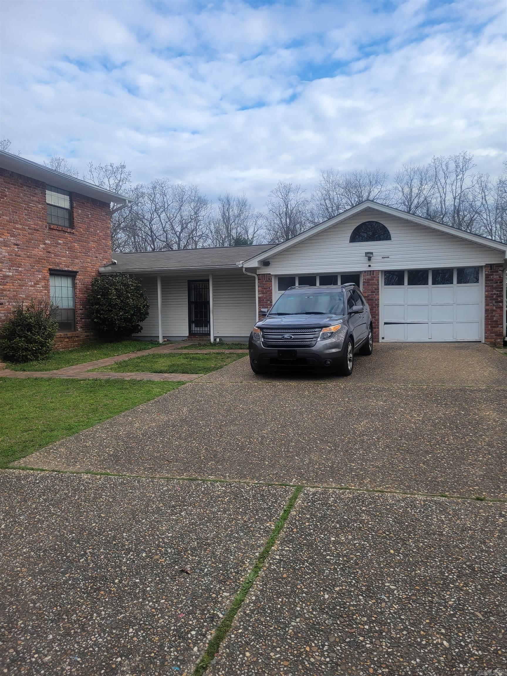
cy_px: 338
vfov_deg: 67.3
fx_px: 508
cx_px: 254
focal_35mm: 26
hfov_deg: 53.1
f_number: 1.8
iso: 40
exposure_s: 1/1005
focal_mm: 5.4
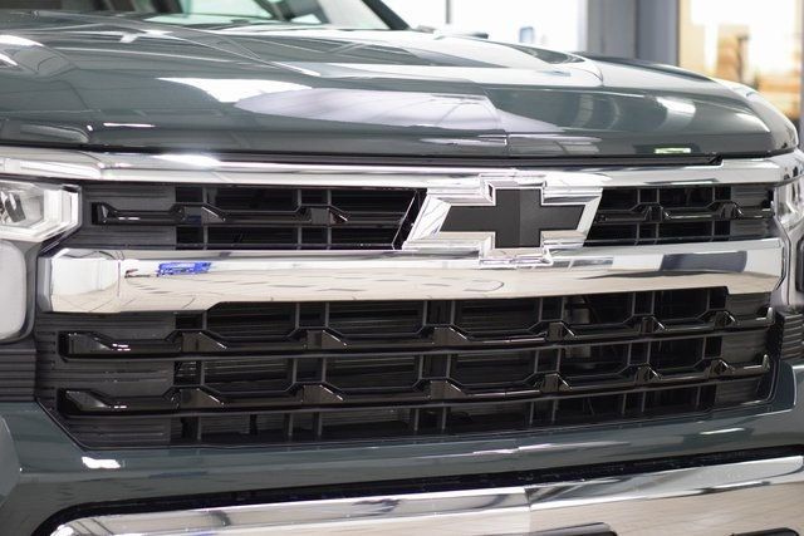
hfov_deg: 19.5
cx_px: 402
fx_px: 2345
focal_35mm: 105
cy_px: 268
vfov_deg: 13.0
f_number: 2.8
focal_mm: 70
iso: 1600
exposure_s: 1/60
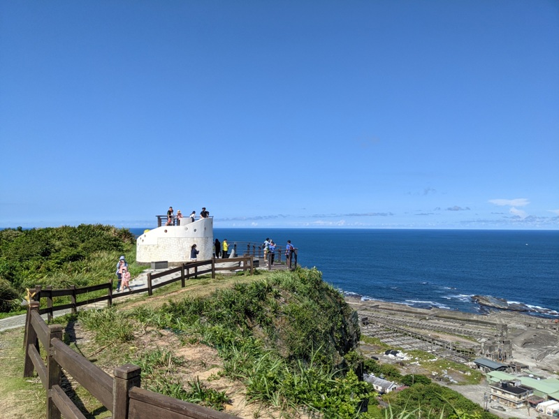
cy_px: 210
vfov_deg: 51.4
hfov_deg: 65.3
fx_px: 436
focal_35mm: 27
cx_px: 280
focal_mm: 4.38
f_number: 1.73
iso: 52
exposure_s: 1/4673
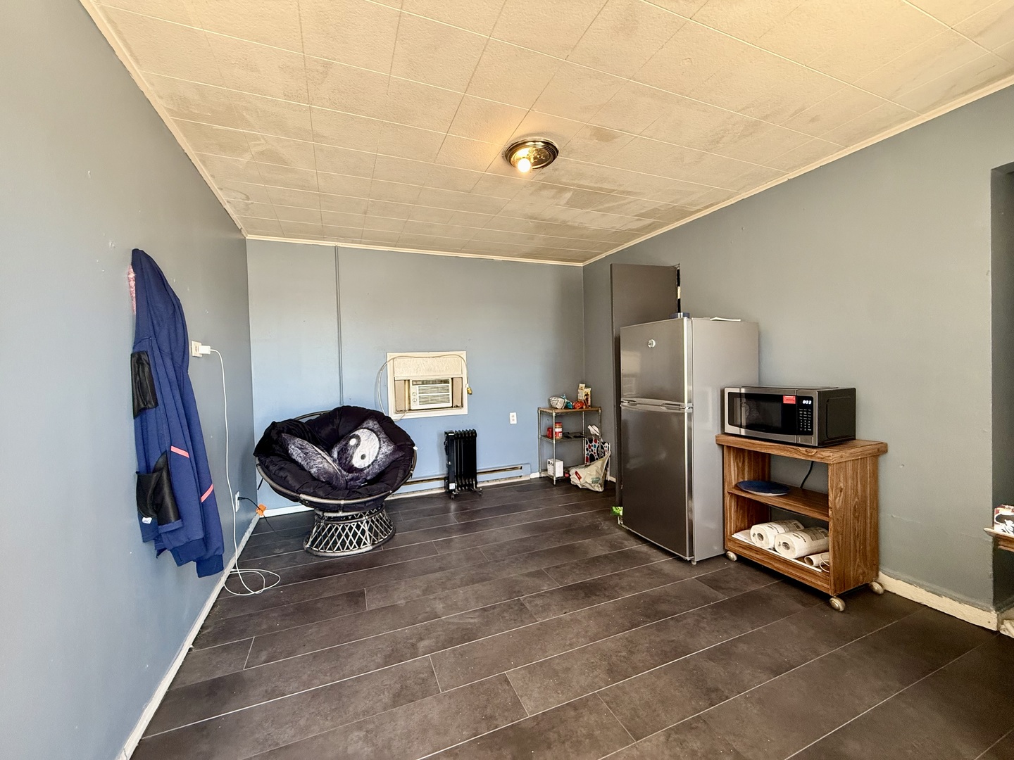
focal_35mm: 14
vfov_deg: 85.7
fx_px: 410
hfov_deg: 102.1
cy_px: 380
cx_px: 507
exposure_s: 1/120
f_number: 2.2
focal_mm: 2.22
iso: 250
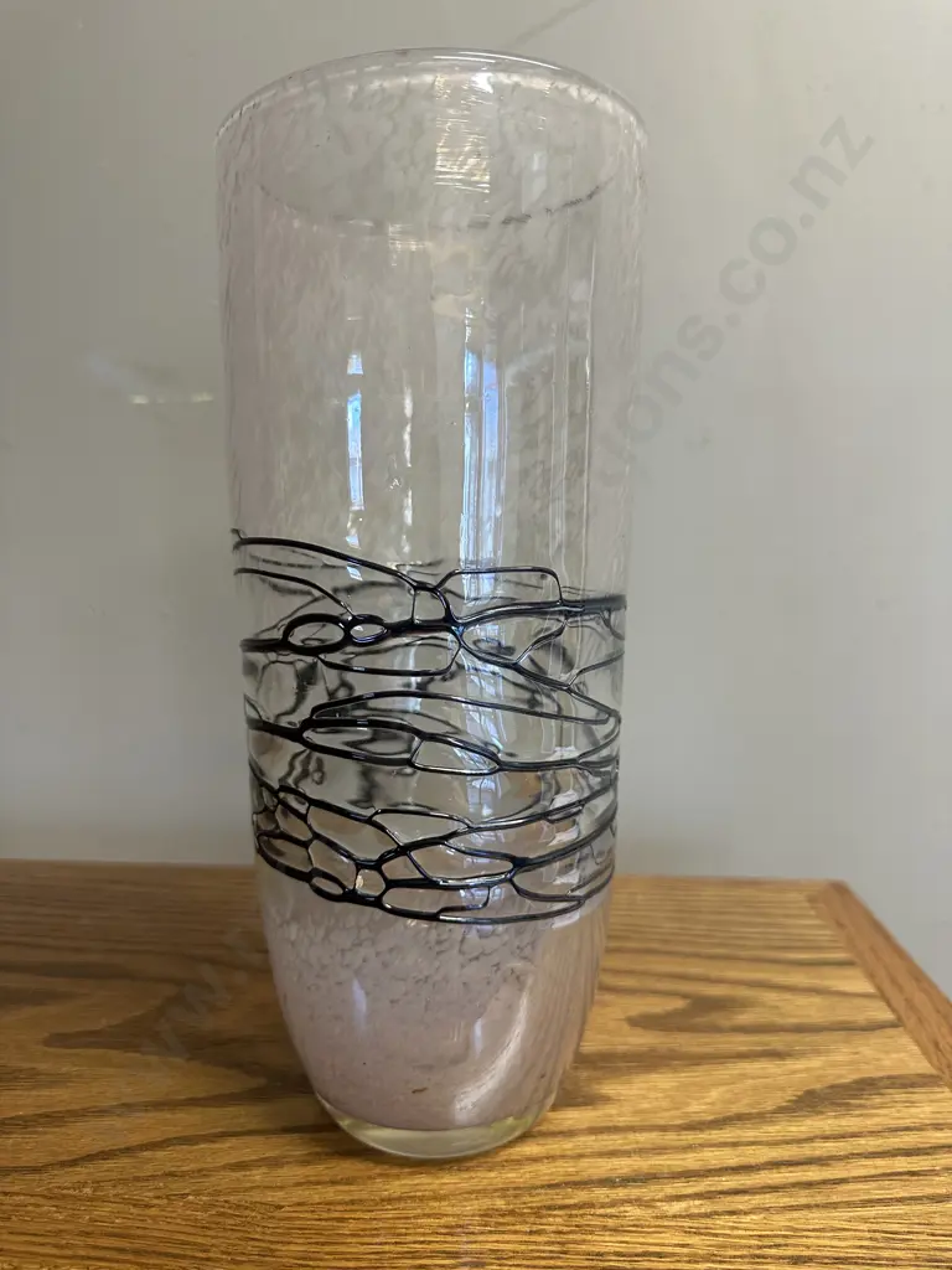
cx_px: 476
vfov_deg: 71.6
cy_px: 635
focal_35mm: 24
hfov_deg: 56.8
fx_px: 880
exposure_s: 1/100
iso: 200
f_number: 1.78
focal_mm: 6.86
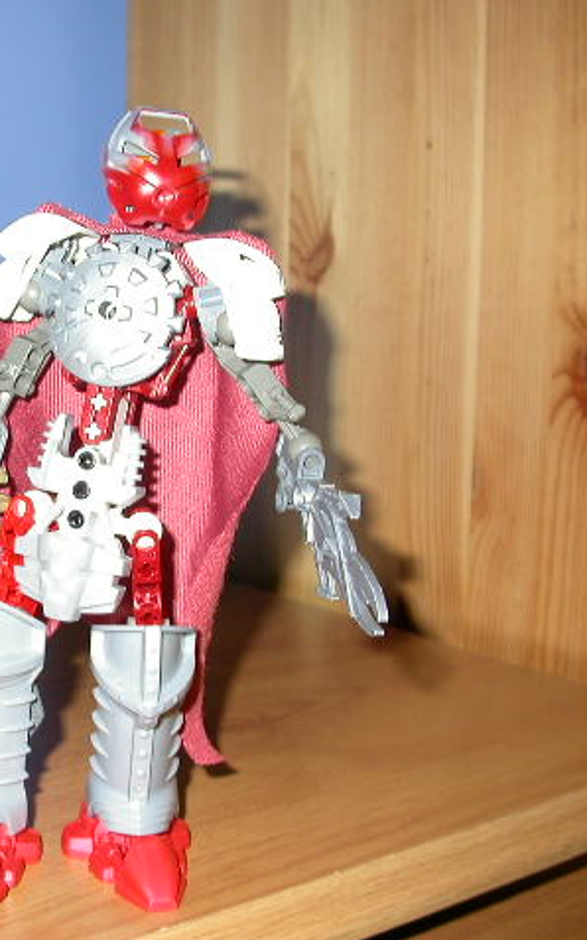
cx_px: 32
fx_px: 1383
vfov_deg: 37.5
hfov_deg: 23.2
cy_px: 471
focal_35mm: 54
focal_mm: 7.85
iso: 100
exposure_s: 1/60
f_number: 2.6
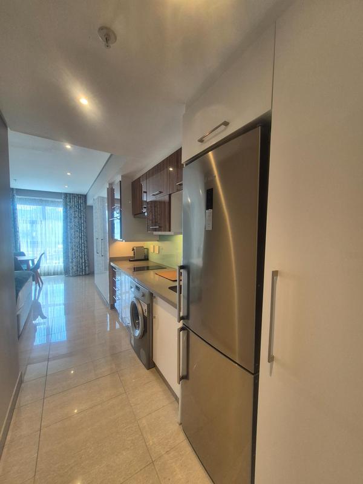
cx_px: 182
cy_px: 242
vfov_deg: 106.2
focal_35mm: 13
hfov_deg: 89.9
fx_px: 182
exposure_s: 1/50
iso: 125
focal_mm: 1.74
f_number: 2.2
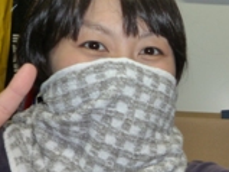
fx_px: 416
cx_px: 212
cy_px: 107
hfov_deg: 29.3
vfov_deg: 23.2
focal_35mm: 63
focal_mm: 4.4
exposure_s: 1/30
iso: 160
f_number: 4
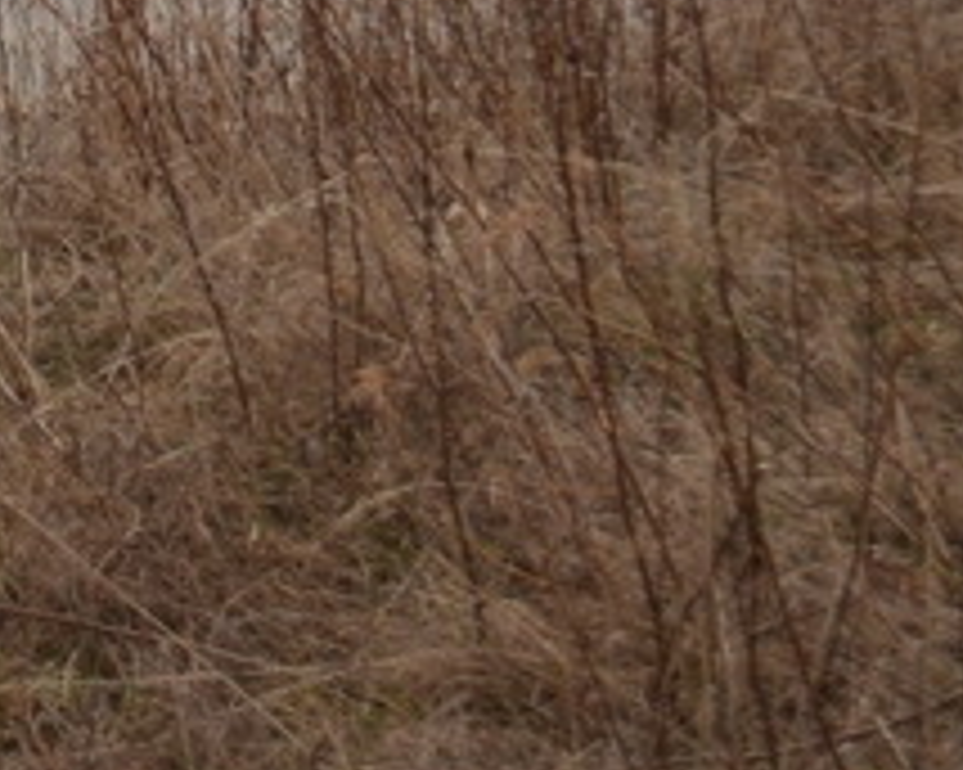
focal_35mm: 223
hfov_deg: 8.5
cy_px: -635
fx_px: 6353
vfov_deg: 6.8
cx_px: -439
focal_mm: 34
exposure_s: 1/1250
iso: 320
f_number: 5
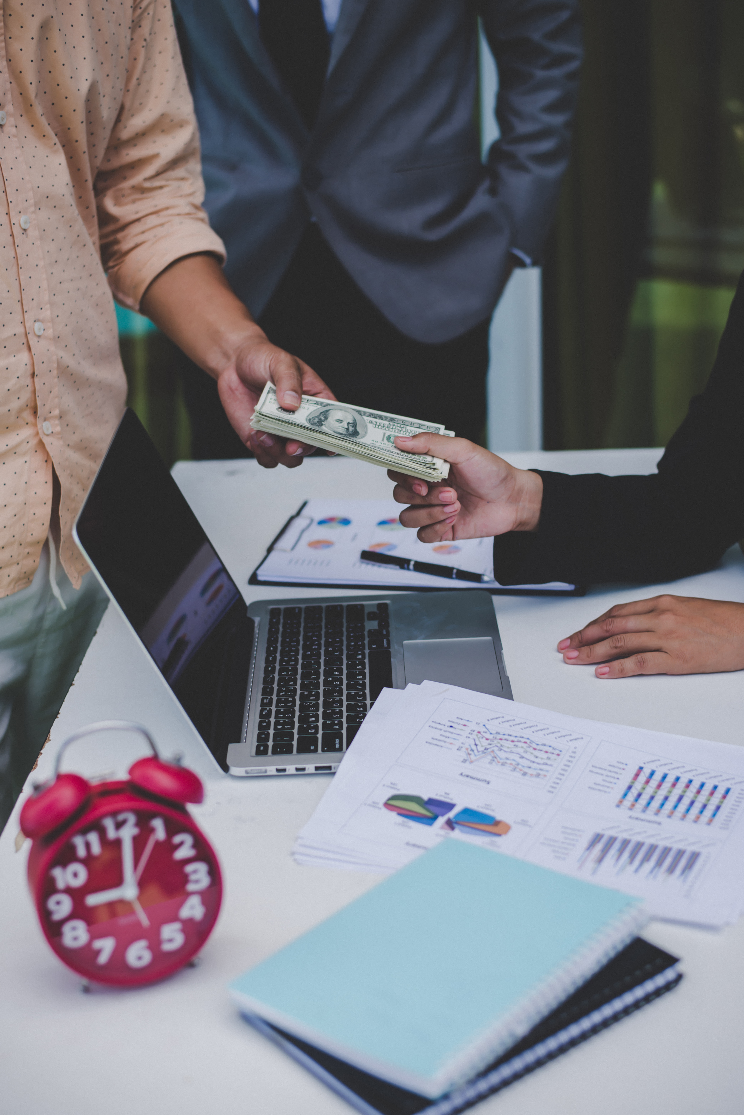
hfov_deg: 27.0
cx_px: 372
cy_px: 558
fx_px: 1549
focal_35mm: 50
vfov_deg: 39.6
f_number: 2.5
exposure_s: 1/800
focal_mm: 50
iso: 125
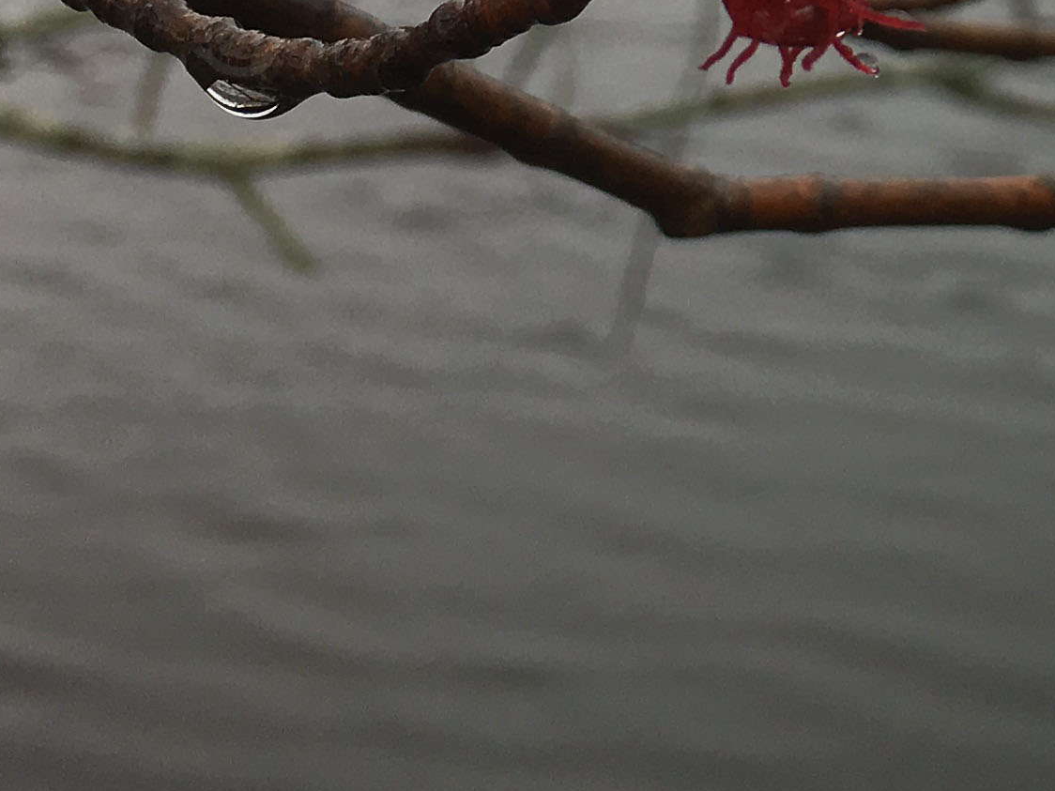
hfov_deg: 18.0
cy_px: -475
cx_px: 1255
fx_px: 3170
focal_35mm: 104
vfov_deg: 13.3
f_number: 2.2
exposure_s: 1/183
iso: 25
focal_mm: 4.15
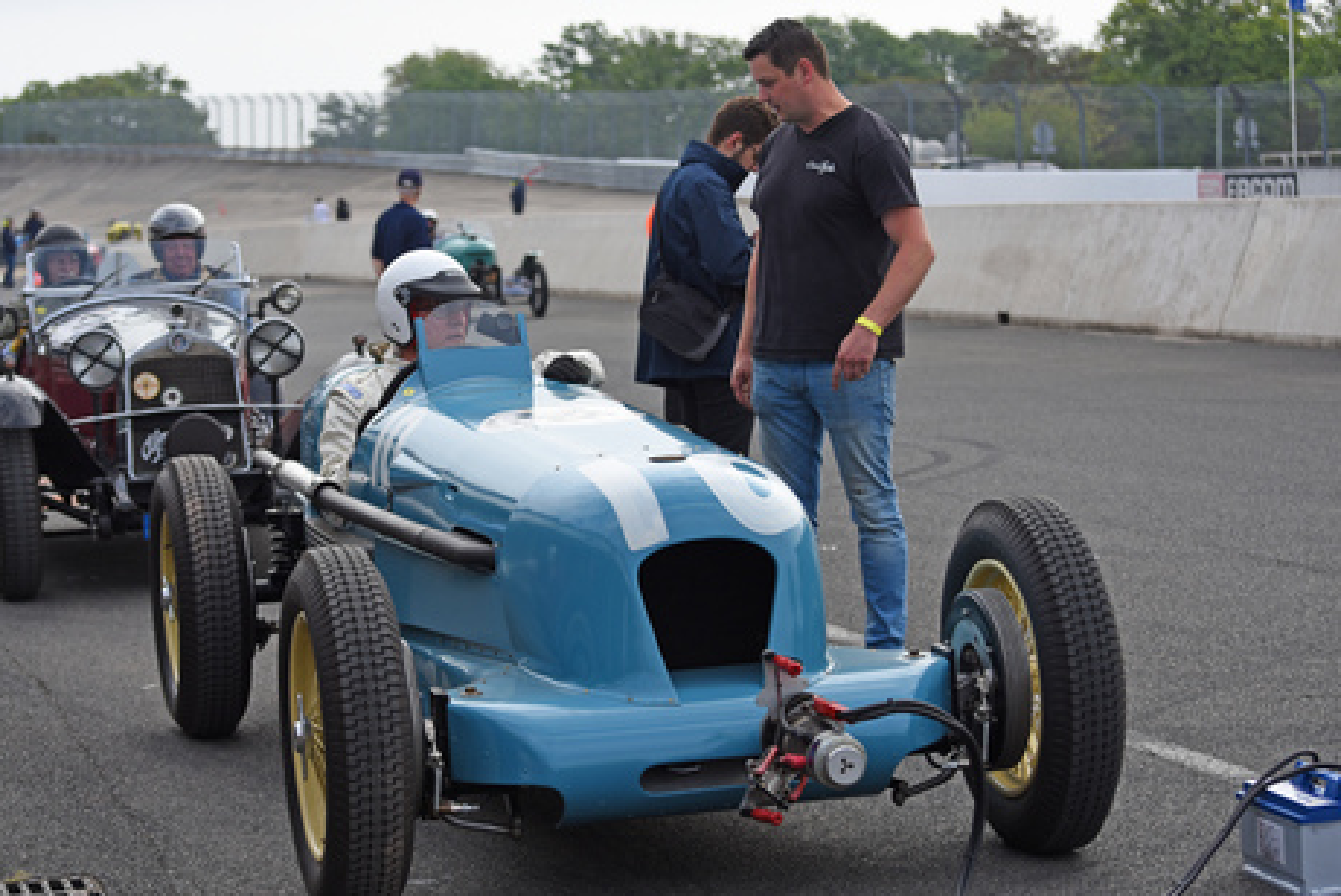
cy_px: 442
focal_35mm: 91
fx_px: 3392
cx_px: 589
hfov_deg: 22.4
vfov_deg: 15.0
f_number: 4.5
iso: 125
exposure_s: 1/800
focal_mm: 70
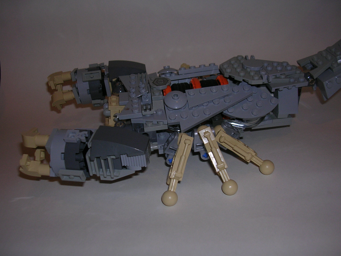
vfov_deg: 37.7
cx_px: 170
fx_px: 374
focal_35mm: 38
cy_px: 128
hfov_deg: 49.0
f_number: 2.8
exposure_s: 1/60.1
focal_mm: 5.8
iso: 50
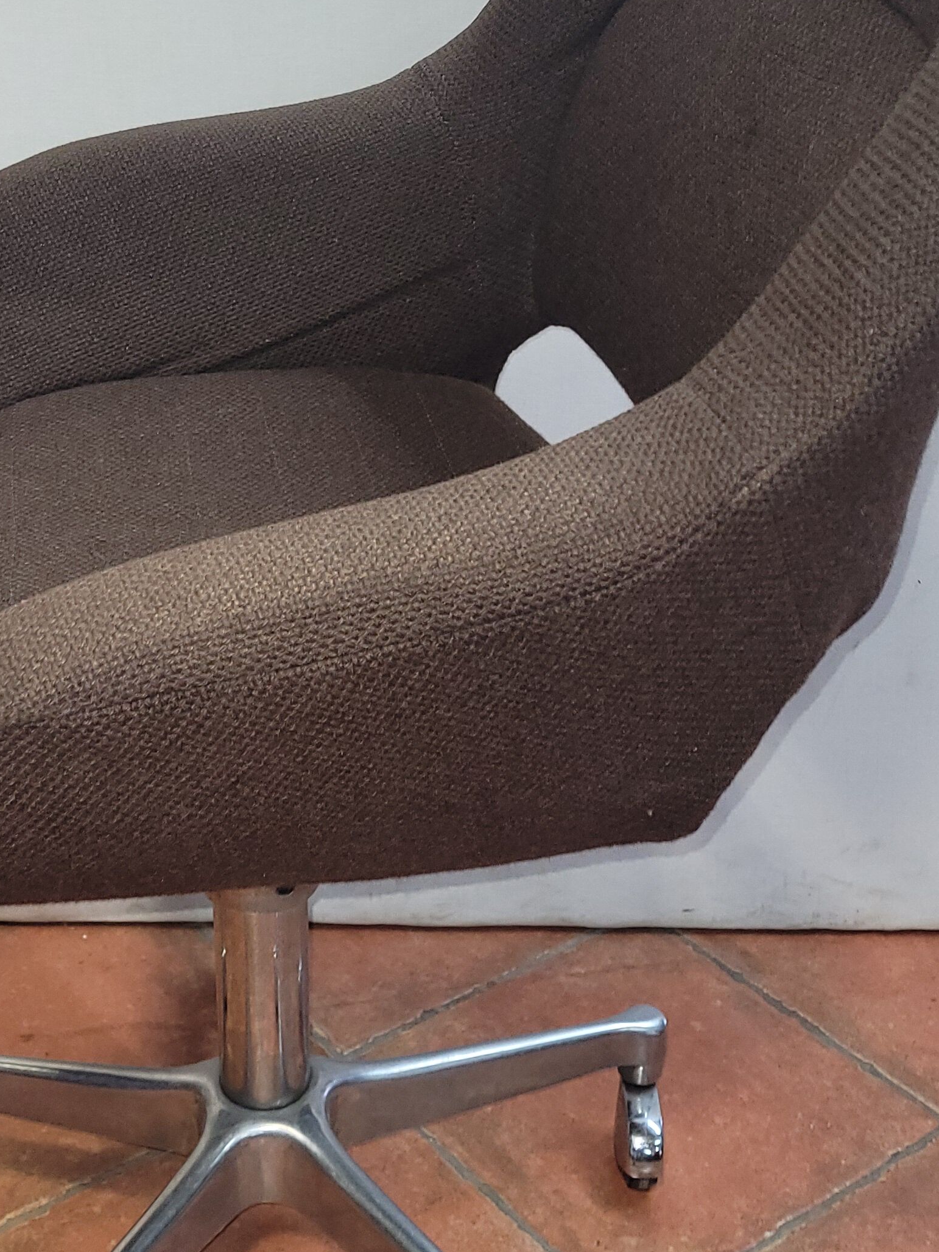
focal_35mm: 51
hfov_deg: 28.3
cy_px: 743
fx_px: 1845
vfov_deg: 37.4
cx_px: 301
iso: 125
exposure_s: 1/25
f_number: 1.8
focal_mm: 5.4
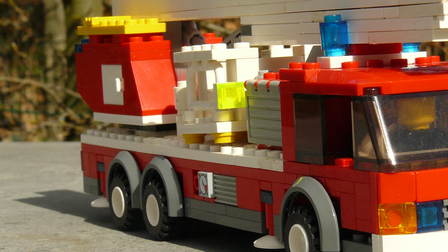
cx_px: 289
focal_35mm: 127
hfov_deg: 16.9
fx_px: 1509
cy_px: 118
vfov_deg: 9.5
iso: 100
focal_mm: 13.4
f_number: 6.3
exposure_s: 1/500
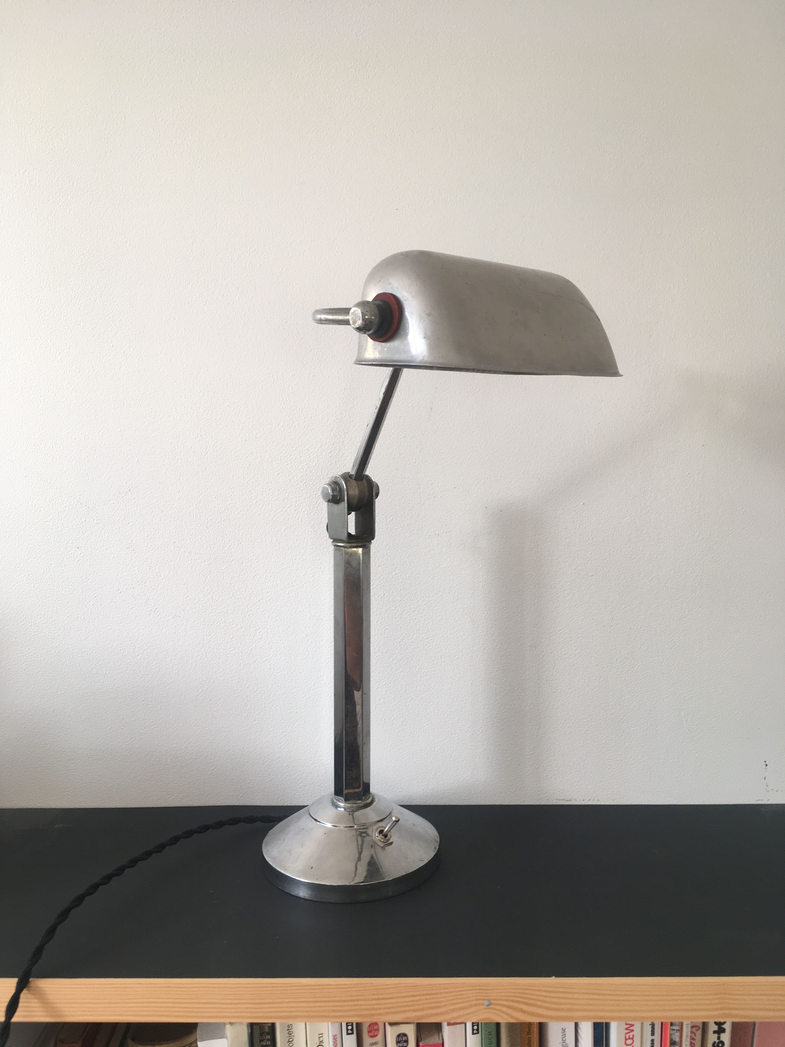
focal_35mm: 29
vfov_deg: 61.7
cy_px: 524
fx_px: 877
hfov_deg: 48.2
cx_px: 392
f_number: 2.2
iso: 32
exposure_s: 1/50
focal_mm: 4.15
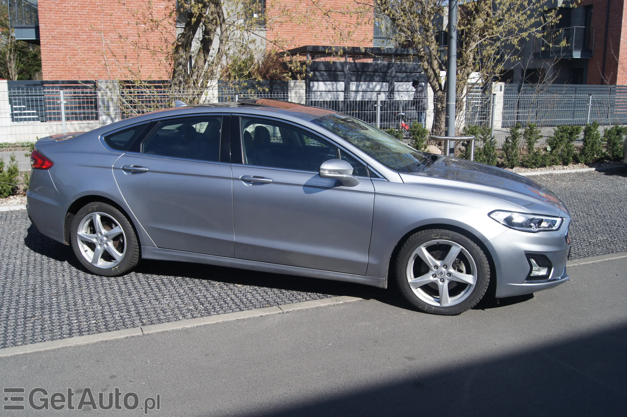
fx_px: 574
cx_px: 314
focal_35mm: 33
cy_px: 208
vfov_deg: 39.9
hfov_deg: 57.2
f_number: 8
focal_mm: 22
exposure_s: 1/250
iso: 100
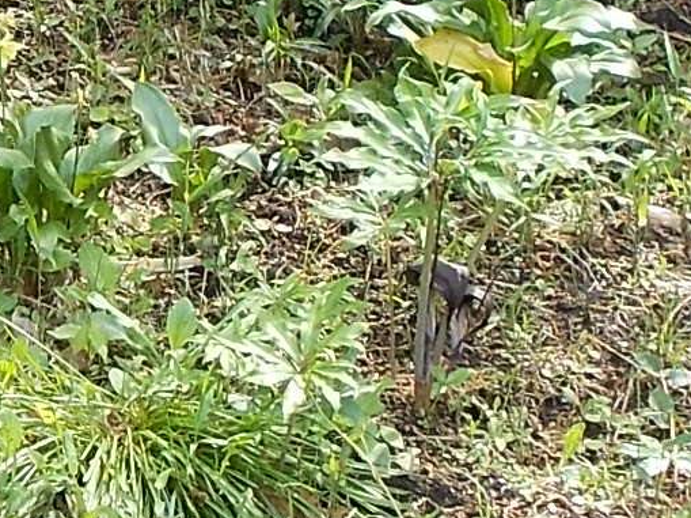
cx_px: -204
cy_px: 7
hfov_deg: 14.1
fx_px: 2673
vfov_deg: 11.0
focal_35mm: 134
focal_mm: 5.3
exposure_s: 1/60
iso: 80
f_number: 3.4
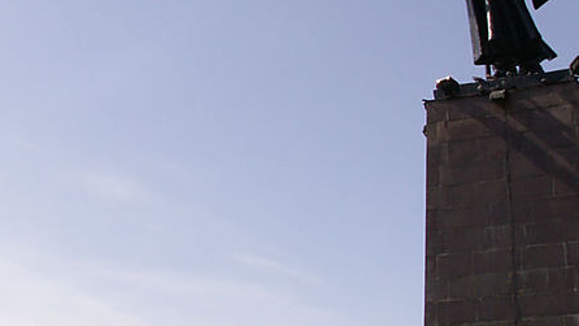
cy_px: 173
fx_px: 1182
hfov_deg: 27.4
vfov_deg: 15.7
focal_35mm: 77
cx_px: 206
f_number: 8
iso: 50
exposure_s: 1/200
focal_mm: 5.86
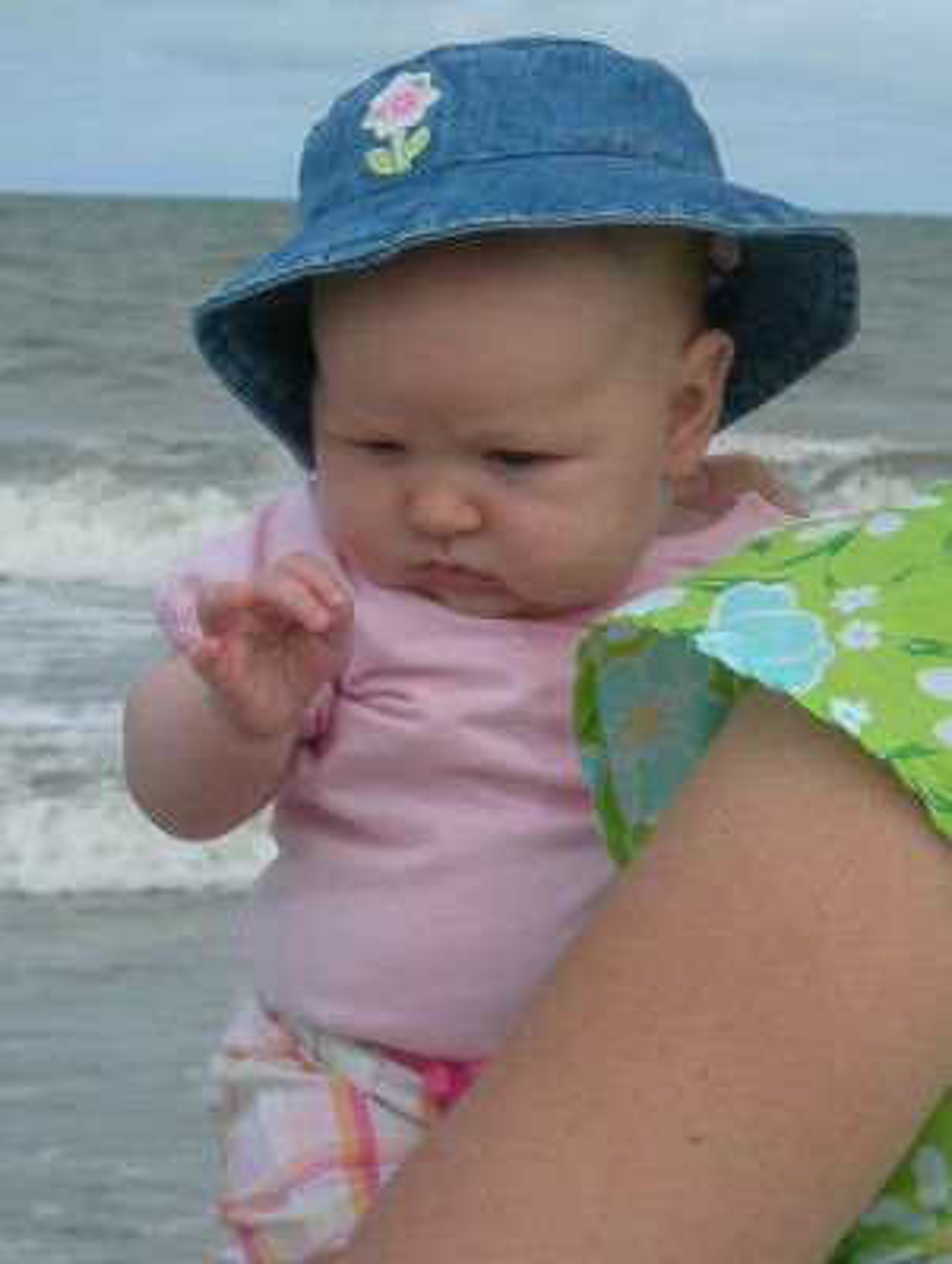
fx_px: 3366
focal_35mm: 92
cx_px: 476
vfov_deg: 21.3
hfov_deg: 16.1
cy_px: 632
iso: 50
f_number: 7.3
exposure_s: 1/241
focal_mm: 19.1
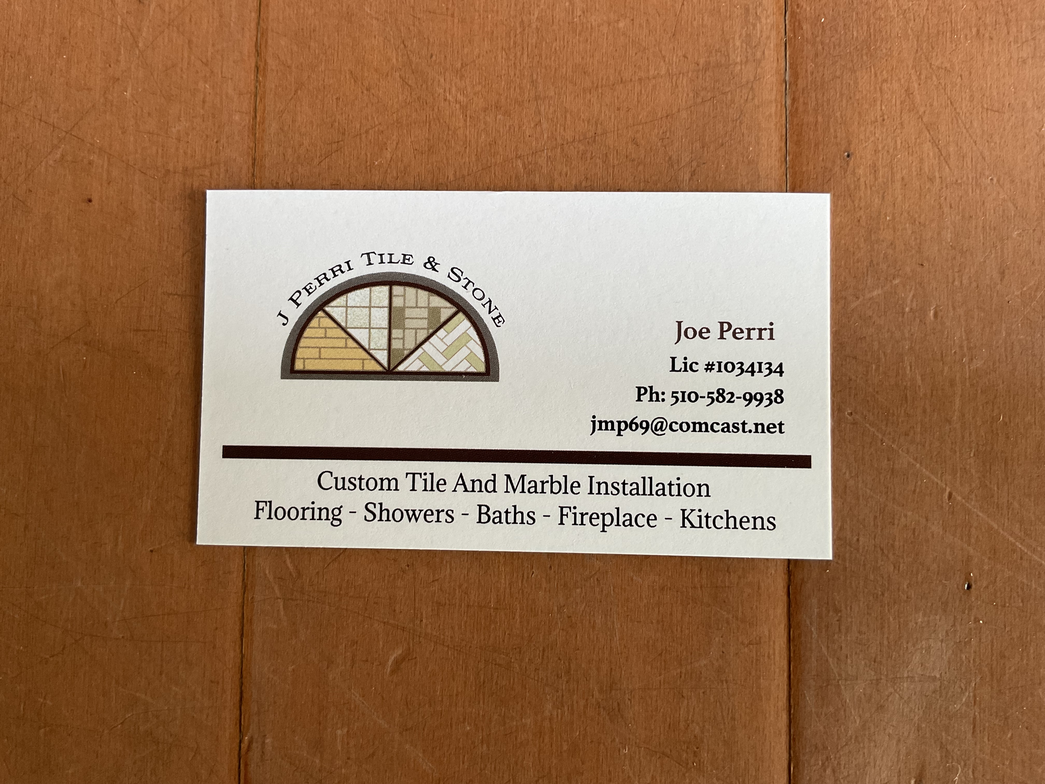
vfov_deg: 48.2
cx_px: 522
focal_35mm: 29
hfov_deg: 61.7
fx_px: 875
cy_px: 392
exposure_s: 1/60
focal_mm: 3
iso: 100
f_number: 1.8
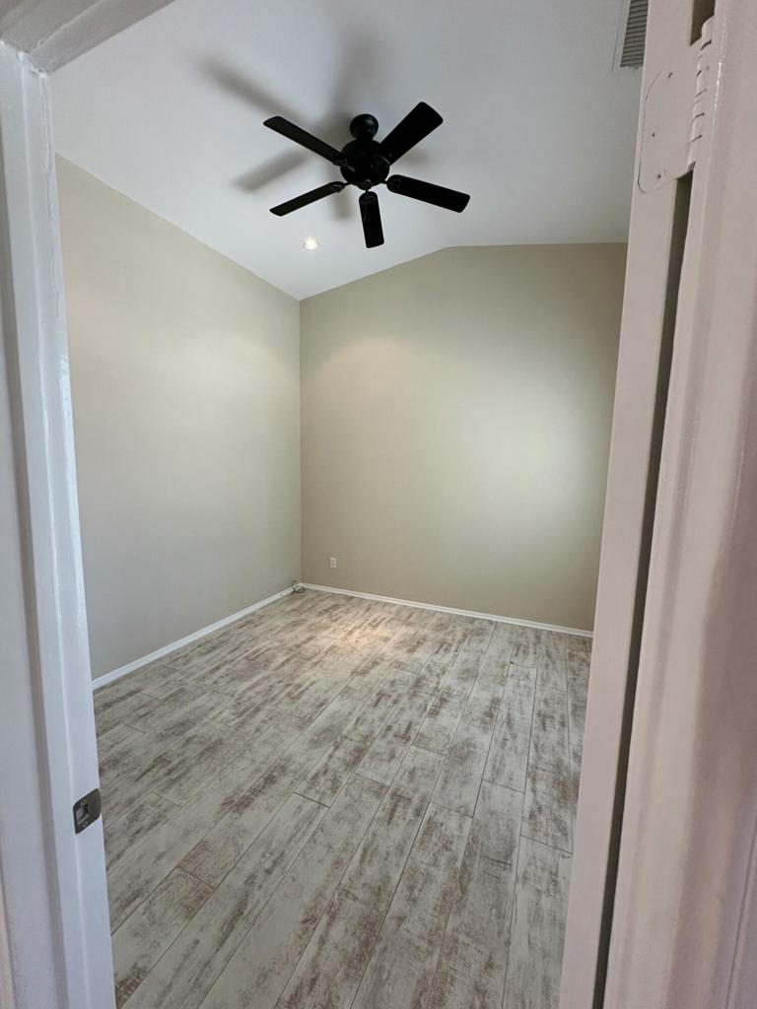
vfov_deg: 102.1
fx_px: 408
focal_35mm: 14
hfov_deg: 85.7
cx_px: 378
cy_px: 504
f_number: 2.2
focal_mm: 2.22
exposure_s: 1/120
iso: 200
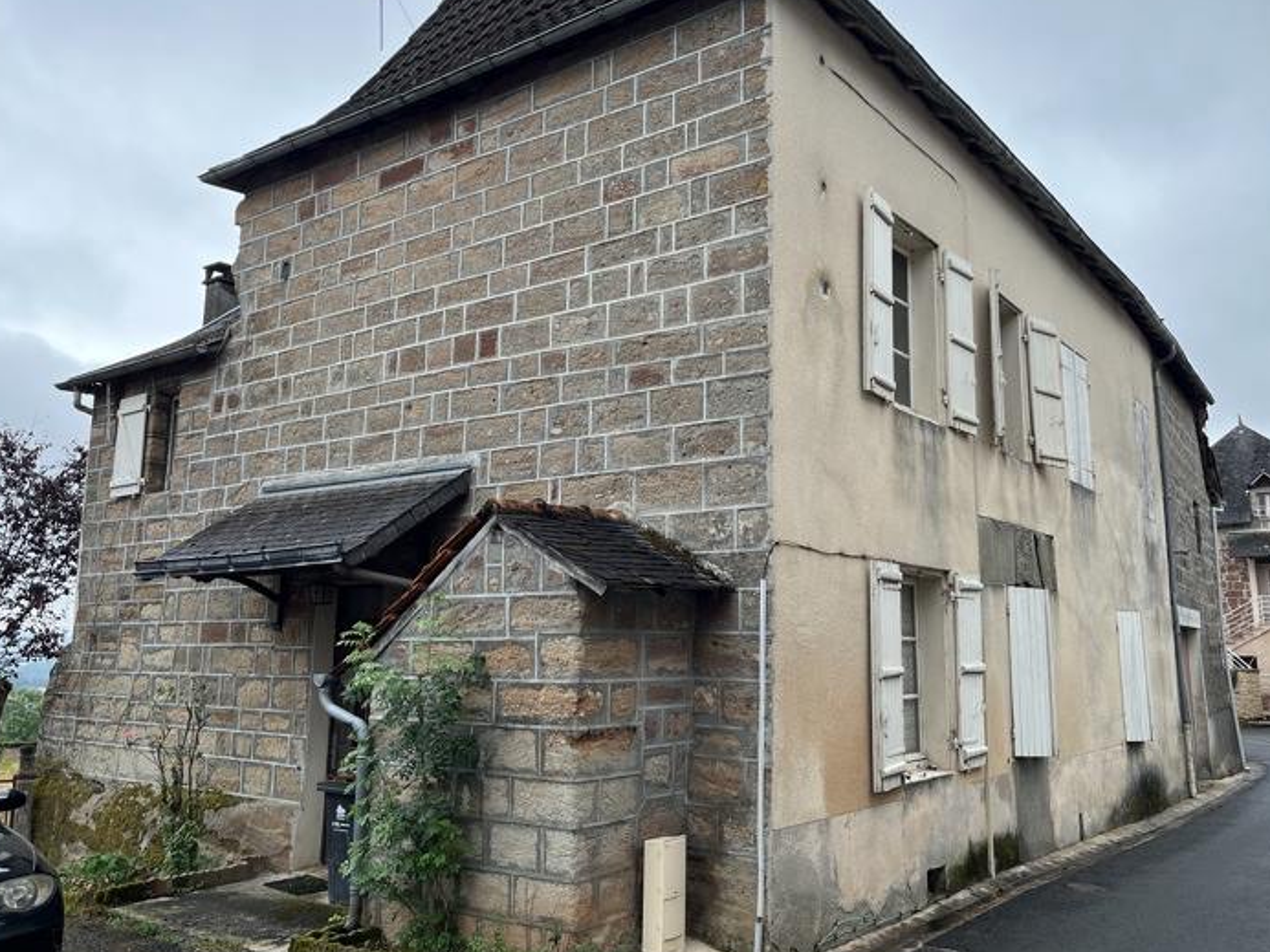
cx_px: 680
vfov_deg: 46.8
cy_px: 438
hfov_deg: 59.9
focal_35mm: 30
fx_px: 1101
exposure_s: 1/415
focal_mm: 5.1
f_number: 1.6
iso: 50
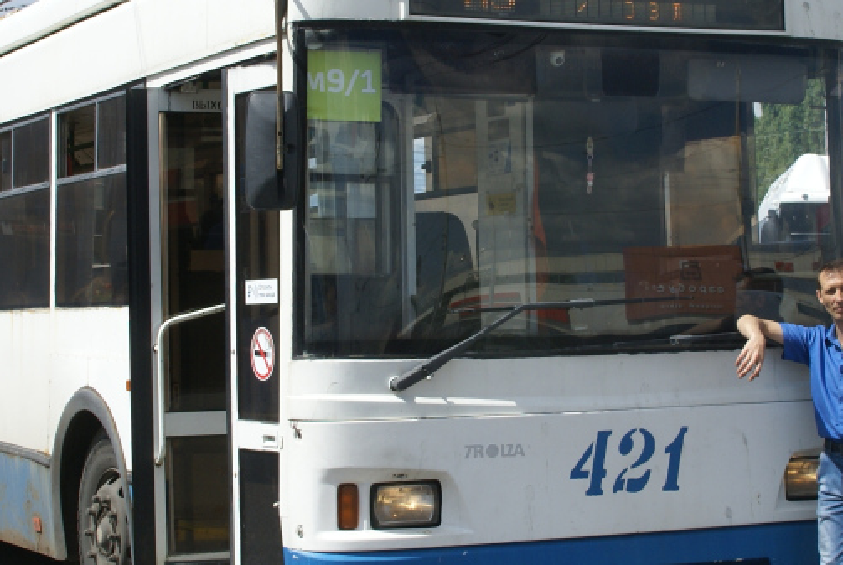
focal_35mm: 93
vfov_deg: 14.7
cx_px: 454
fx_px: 2181
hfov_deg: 21.9
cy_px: 126
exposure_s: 1/250
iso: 100
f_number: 10
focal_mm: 24
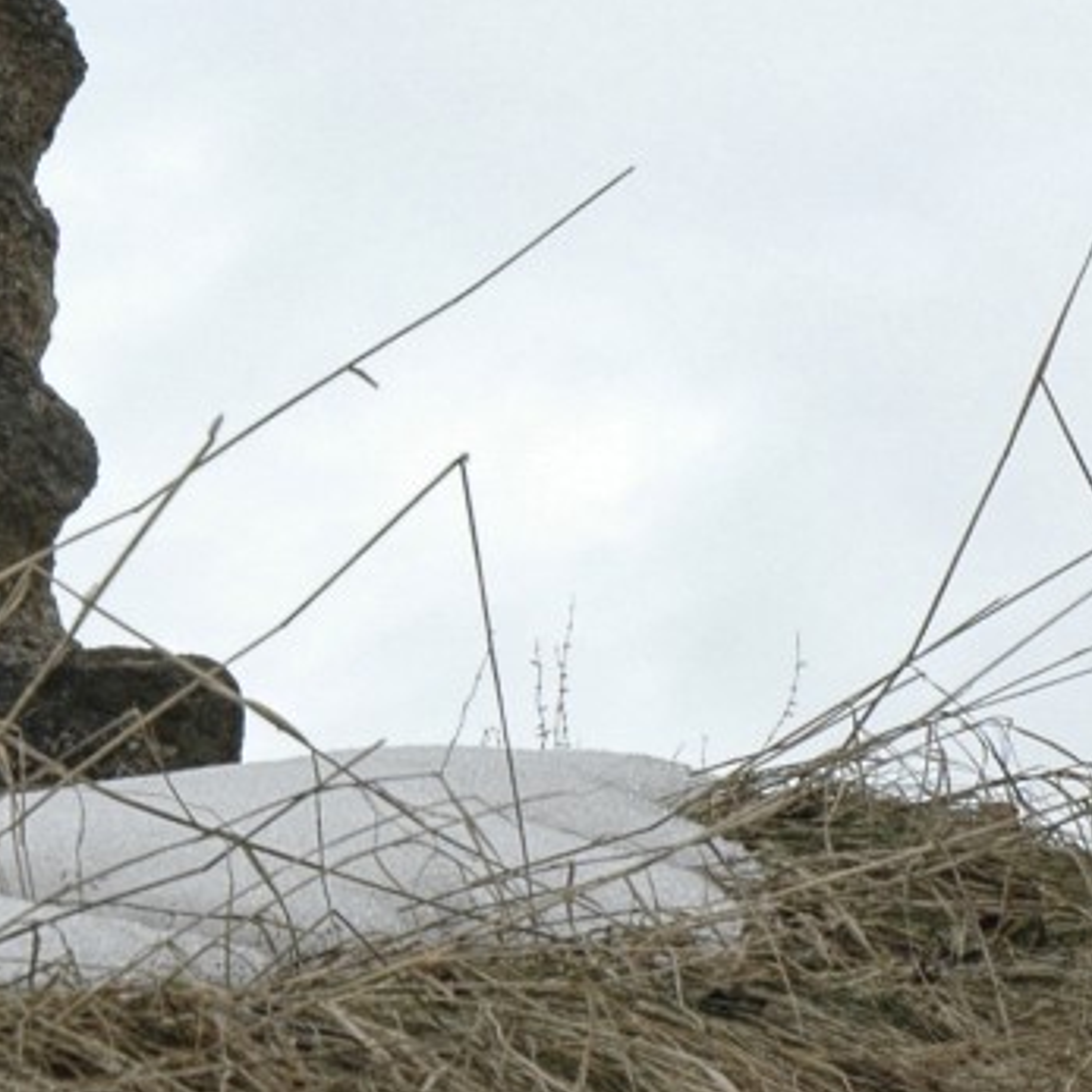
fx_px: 9351
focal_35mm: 262
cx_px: -544
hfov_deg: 6.6
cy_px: -242
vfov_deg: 6.6
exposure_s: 1/320
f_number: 9
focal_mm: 44
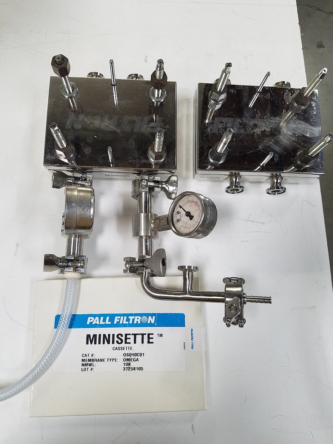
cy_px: 222
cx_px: 166
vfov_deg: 67.3
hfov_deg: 53.1
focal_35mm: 26
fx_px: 333
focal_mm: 4.2
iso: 100
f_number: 1.7
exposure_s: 1/60
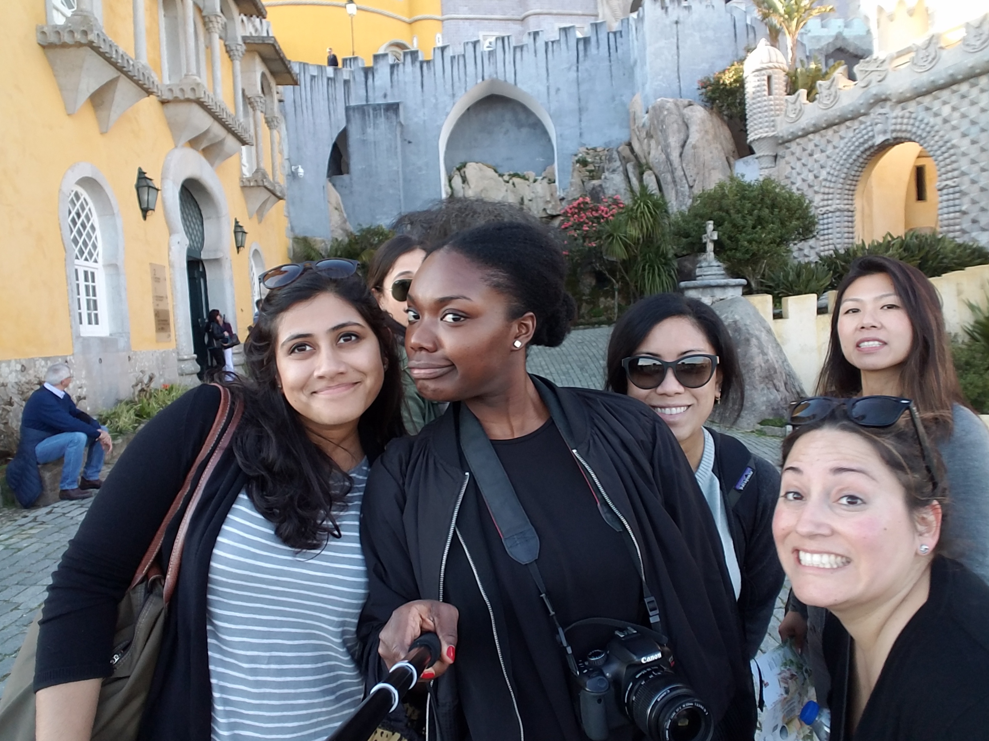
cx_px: 494
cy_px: 370
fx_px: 600
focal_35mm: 21
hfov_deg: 79.0
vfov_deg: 63.4
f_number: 1.7
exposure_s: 1/165
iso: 50
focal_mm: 2.1
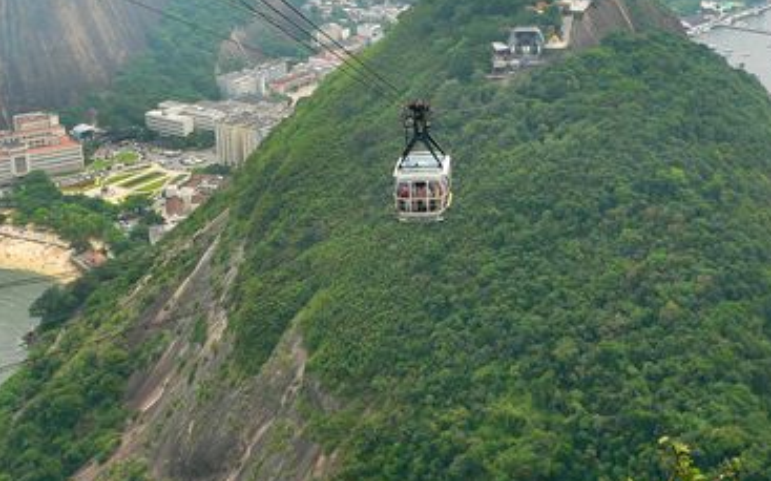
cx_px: 485
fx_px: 1365
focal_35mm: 65
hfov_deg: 31.4
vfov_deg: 19.8
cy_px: 98
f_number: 4
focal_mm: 7.4
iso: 80
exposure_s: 1/320
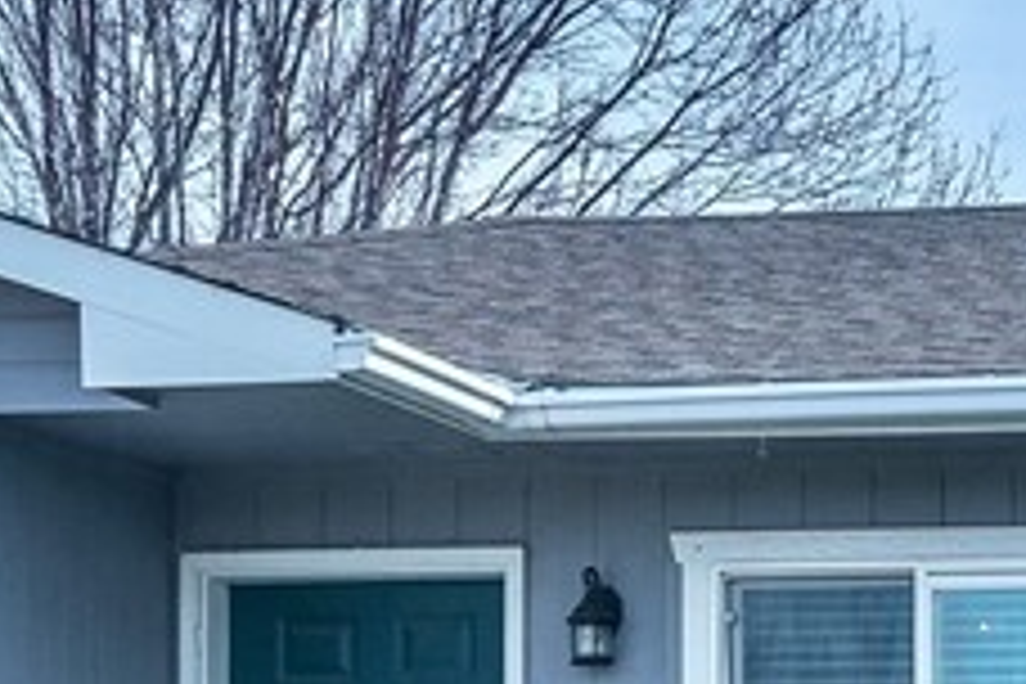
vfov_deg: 9.5
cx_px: 1640
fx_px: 4018
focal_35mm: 141
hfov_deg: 13.5
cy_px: 983
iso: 200
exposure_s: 1/160
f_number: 14
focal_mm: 19
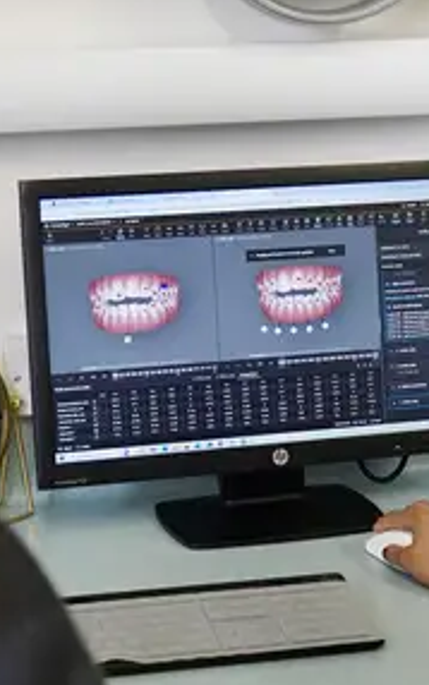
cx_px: 201
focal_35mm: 93
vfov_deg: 22.3
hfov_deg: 14.1
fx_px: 1738
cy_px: 347
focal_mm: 29
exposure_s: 1/160
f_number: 4
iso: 1000
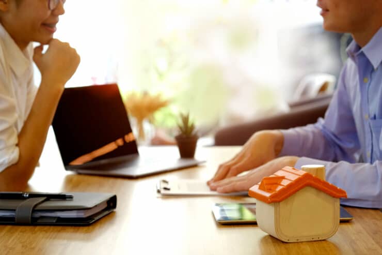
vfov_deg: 15.2
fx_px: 955
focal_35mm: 90
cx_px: 191
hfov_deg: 22.6
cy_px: 128
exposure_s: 1/40
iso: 320
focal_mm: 60
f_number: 4
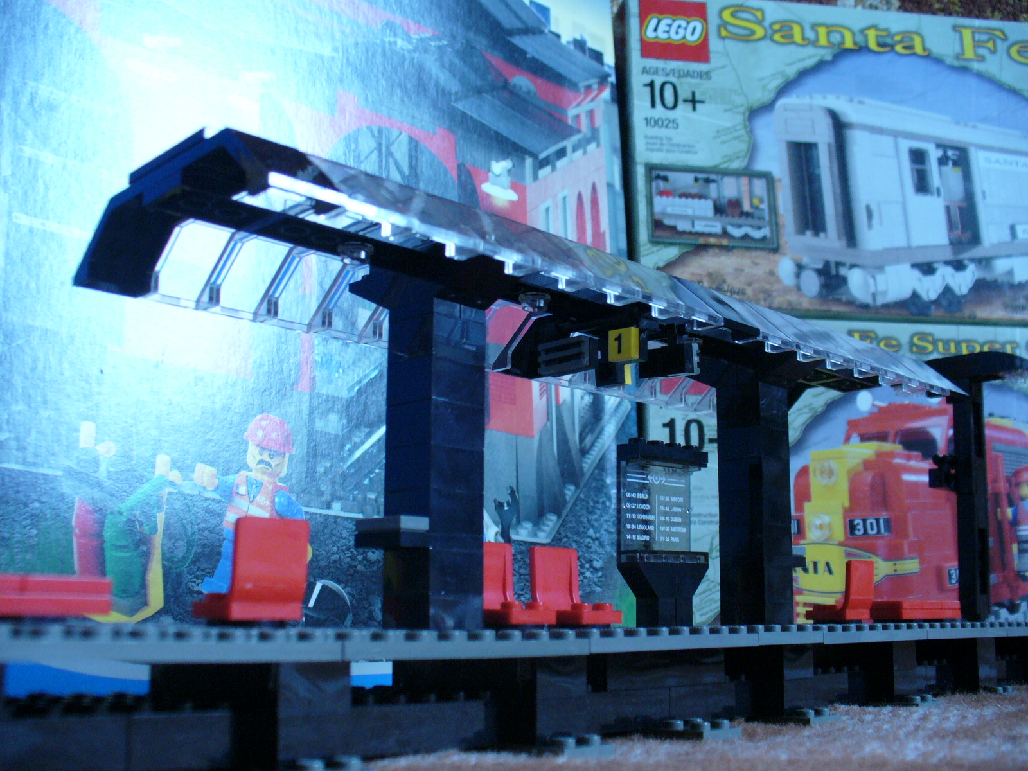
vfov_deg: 38.7
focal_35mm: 37
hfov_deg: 50.1
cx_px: 514
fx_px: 1099
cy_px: 386
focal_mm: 6.1
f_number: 2.8
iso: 200
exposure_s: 1/13
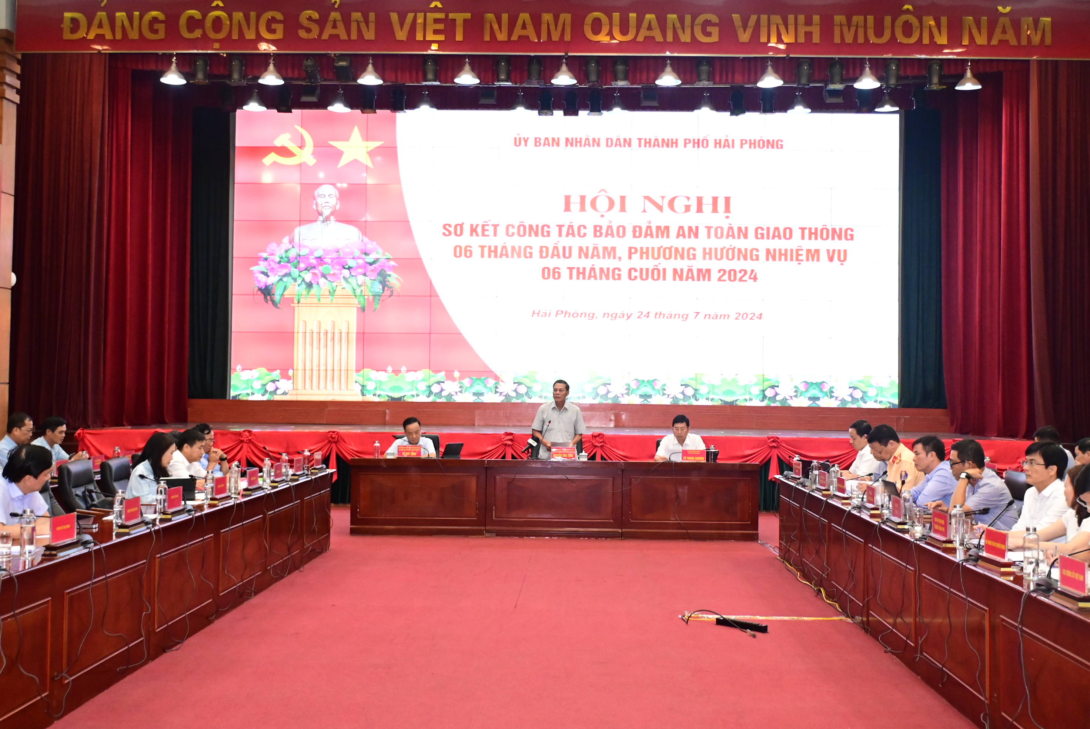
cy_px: 364
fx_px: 1182
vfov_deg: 34.3
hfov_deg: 49.5
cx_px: 545
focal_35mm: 39
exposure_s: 1/200
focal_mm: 26
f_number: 3.8
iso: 3200
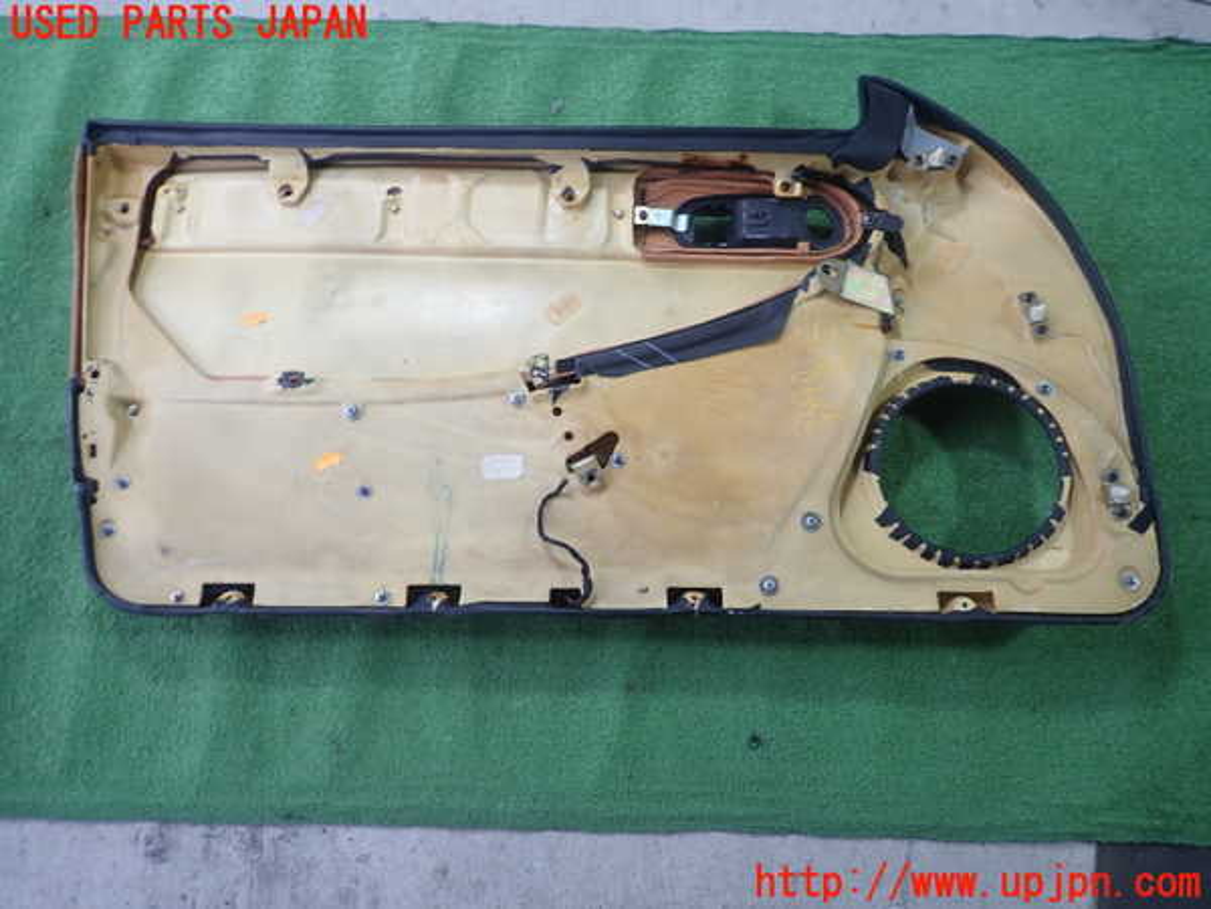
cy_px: 454
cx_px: 606
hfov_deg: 69.4
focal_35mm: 25
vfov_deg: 54.9
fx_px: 875
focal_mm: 4.5
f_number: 2
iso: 125
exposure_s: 1/60
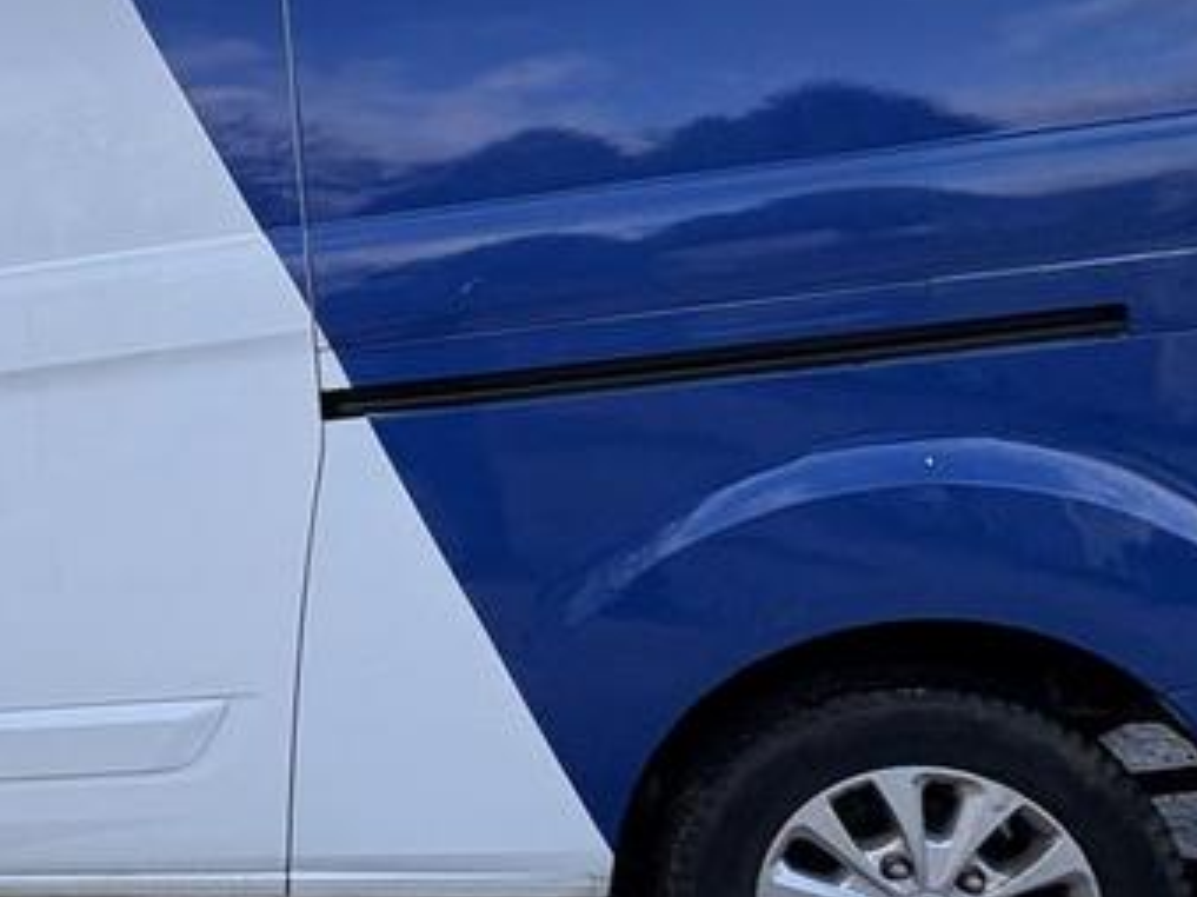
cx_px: 78
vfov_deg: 38.3
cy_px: 311
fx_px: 1279
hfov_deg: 44.7
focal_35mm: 37
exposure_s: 1/435
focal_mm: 2.22
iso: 40
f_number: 2.2
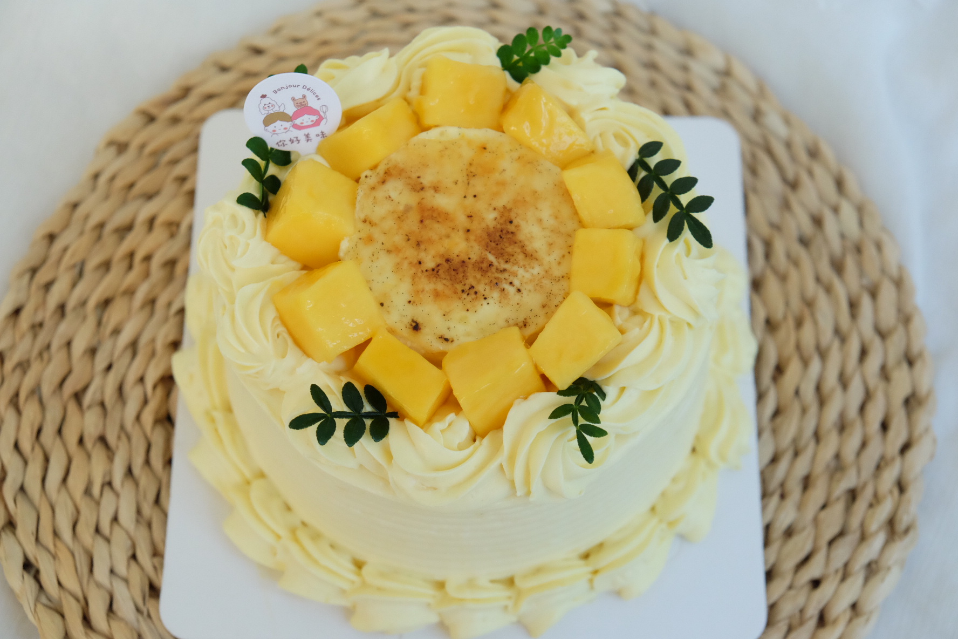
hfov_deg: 31.4
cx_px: 479
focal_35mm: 64
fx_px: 1703
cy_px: 320
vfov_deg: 21.2
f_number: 4
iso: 3200
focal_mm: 42.5
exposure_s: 1/1700
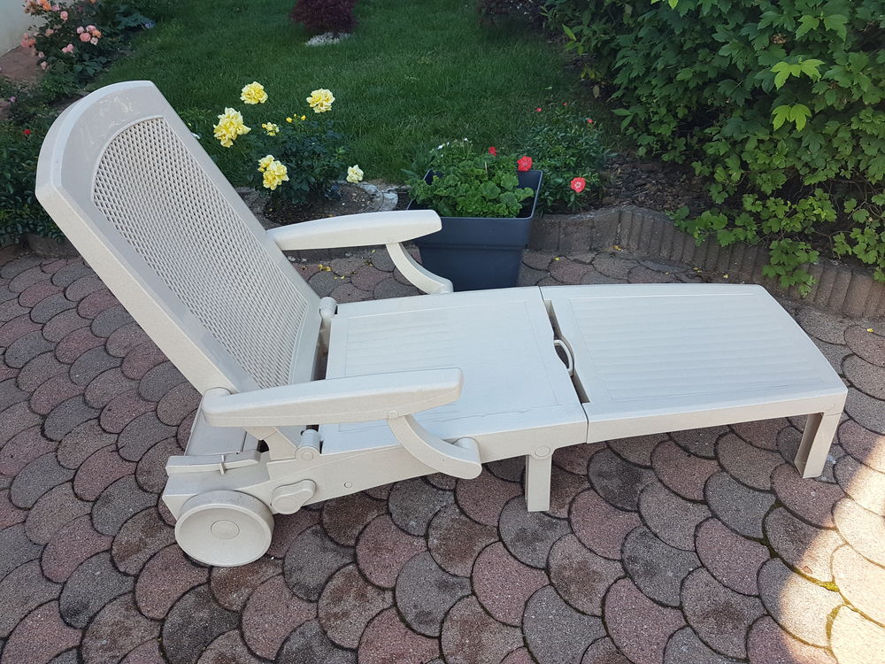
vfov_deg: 53.1
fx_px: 665
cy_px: 332
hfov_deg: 67.3
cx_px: 442
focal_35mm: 26
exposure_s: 1/449
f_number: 1.7
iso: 40
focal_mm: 4.2
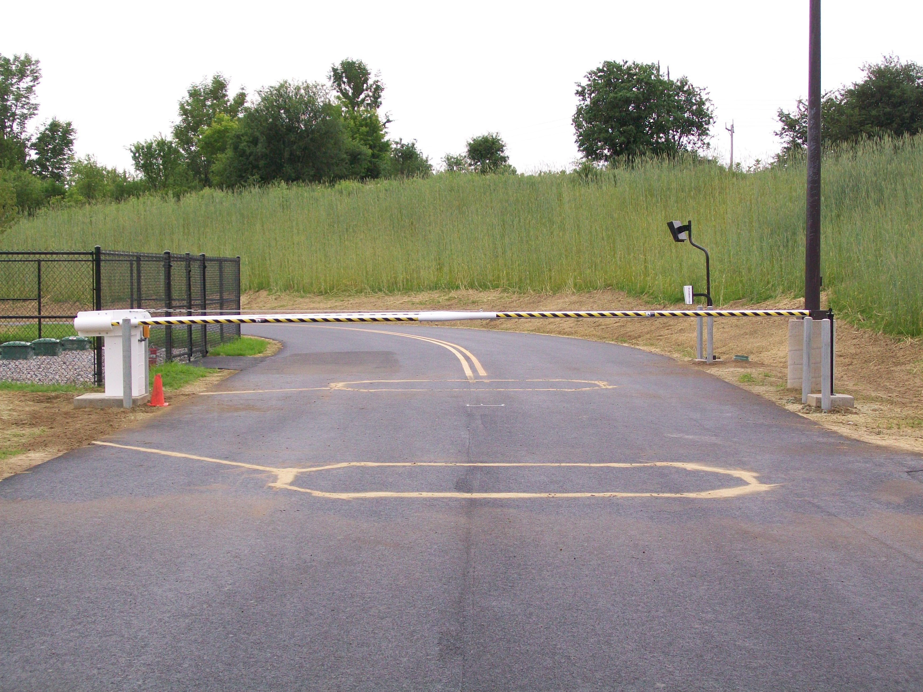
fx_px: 1493
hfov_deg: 34.3
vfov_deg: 26.1
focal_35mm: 56
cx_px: 462
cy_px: 346
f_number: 3.3
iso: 69
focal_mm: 9.4
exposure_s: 1/160
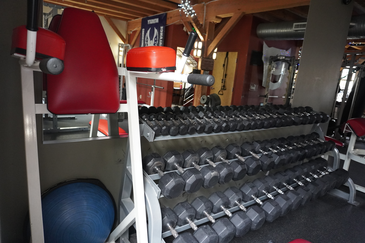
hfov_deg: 73.7
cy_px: 122
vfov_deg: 53.1
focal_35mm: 24
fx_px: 243
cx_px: 182
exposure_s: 1/160
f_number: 3.5
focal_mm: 16
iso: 2500
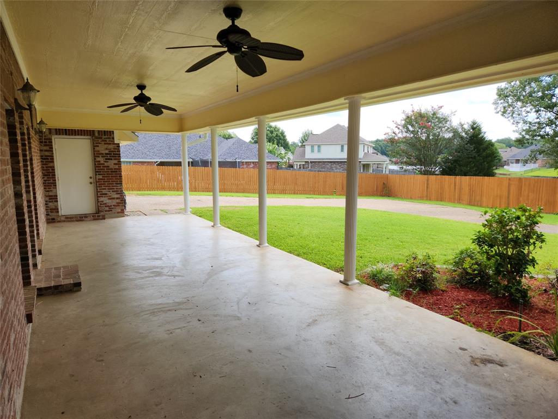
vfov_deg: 58.9
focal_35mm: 23
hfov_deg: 73.9
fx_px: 371
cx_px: 279
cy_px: 210
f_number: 1.8
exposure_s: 1/629
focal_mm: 5.4
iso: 20
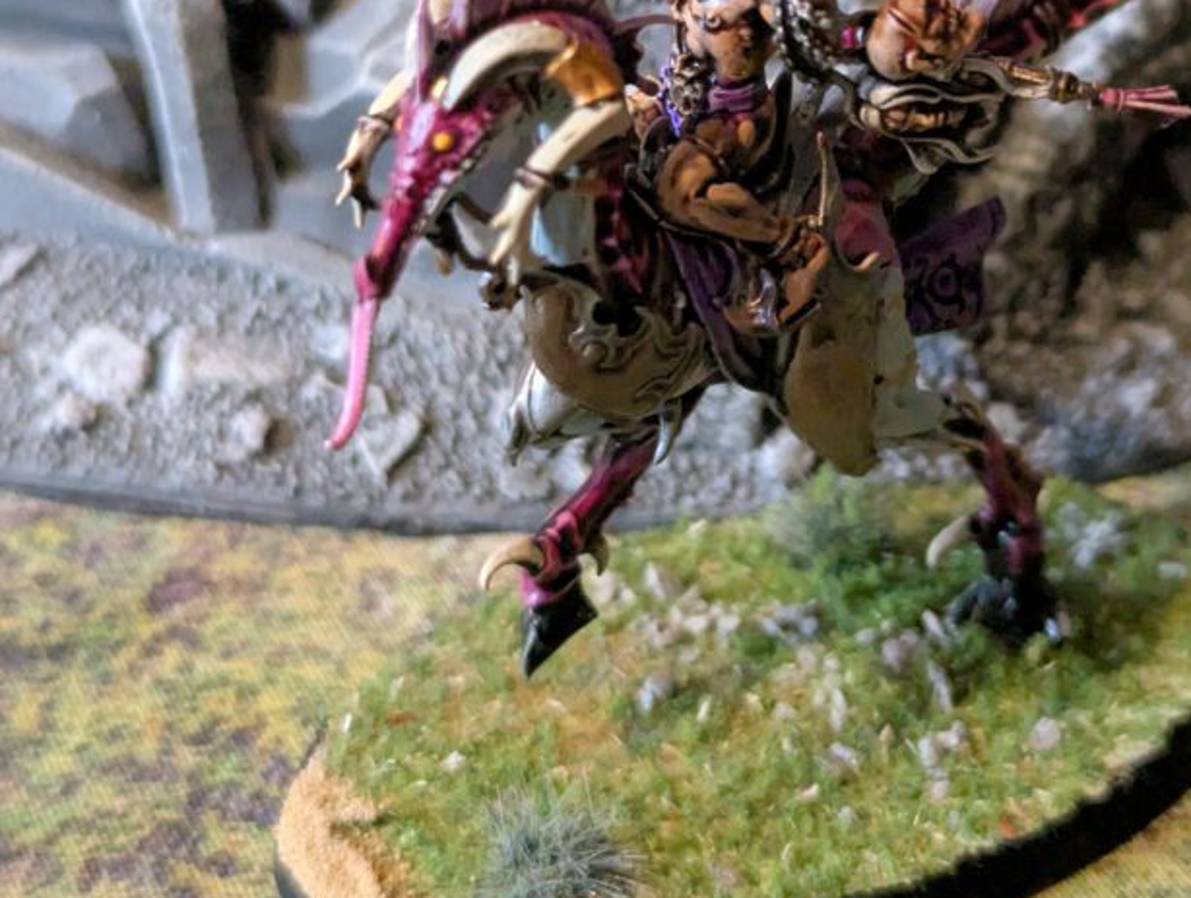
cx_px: 745
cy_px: 210
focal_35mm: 80
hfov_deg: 24.3
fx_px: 2758
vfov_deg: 18.4
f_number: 1.85
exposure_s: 1/58.8
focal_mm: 6.81
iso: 1939
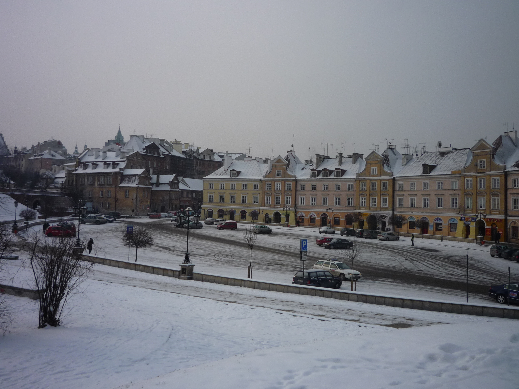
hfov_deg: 56.8
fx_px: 480
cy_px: 194
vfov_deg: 44.2
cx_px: 260
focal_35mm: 32
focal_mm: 5.2
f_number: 5.6
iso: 100
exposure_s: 1/800
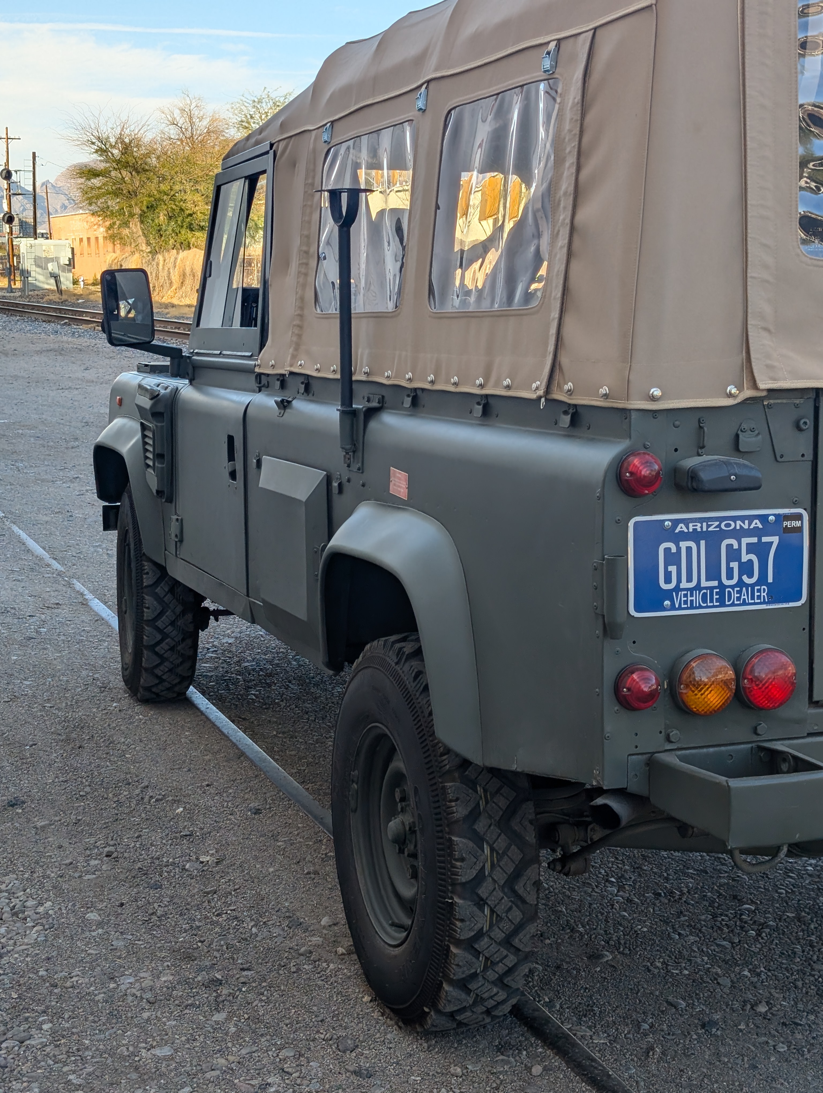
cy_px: 546
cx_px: 412
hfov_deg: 29.7
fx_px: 1549
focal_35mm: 49
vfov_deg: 38.9
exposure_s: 1/480
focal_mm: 6.9
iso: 21
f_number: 1.68
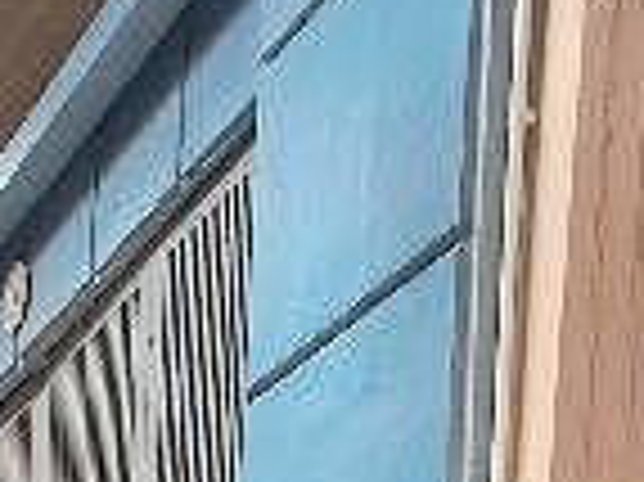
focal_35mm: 93
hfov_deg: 15.9
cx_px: -685
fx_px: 1729
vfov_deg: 11.8
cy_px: 1270
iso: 64
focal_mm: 1.74
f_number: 2.2
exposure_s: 1/40
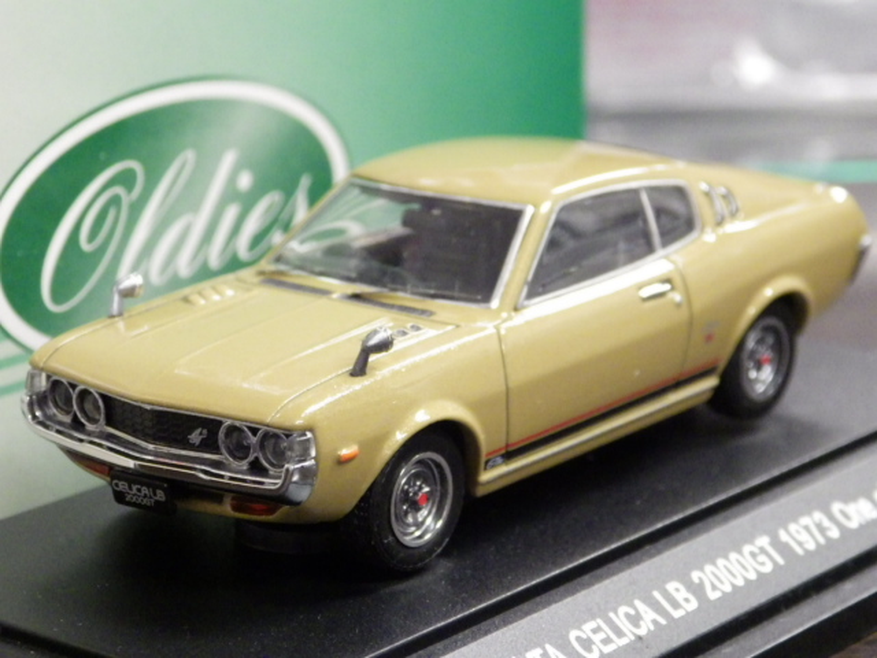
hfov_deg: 16.6
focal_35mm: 119
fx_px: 3015
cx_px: 438
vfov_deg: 12.5
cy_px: 329
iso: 1600
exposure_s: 1/30
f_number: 4.8
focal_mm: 21.3
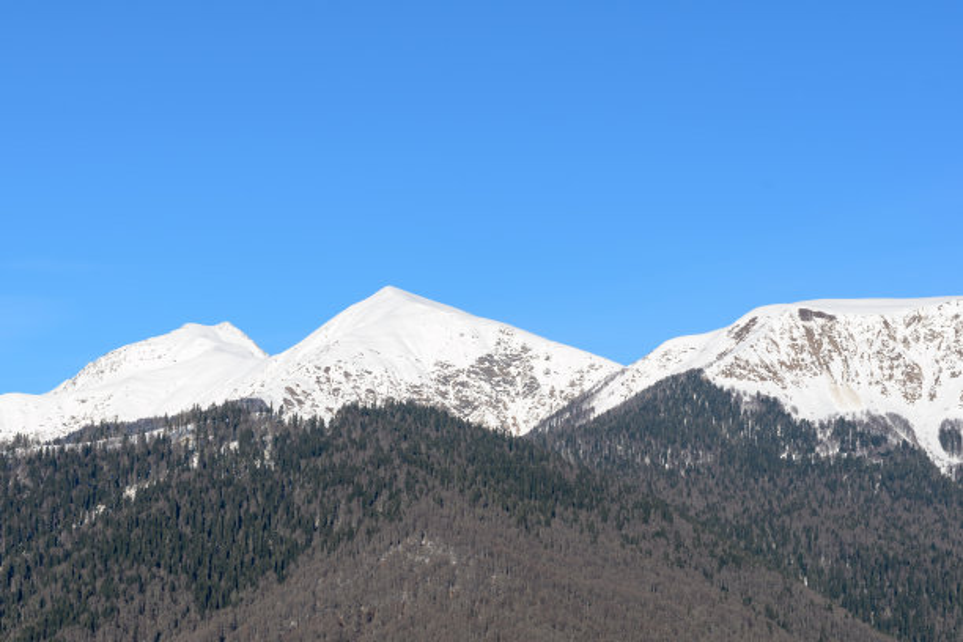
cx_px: 482
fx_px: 2006
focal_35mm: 75
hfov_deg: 27.0
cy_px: 321
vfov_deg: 18.2
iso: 100
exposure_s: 1/160
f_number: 11
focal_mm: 50
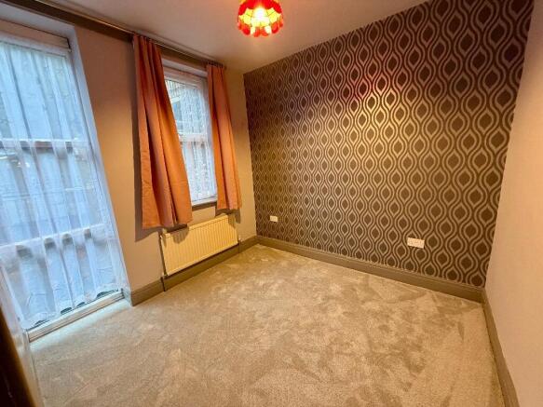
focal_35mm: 14
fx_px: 220
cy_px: 204
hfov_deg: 102.1
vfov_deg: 85.7
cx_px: 272
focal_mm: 2.22
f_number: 2.2
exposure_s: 1/50
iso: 400
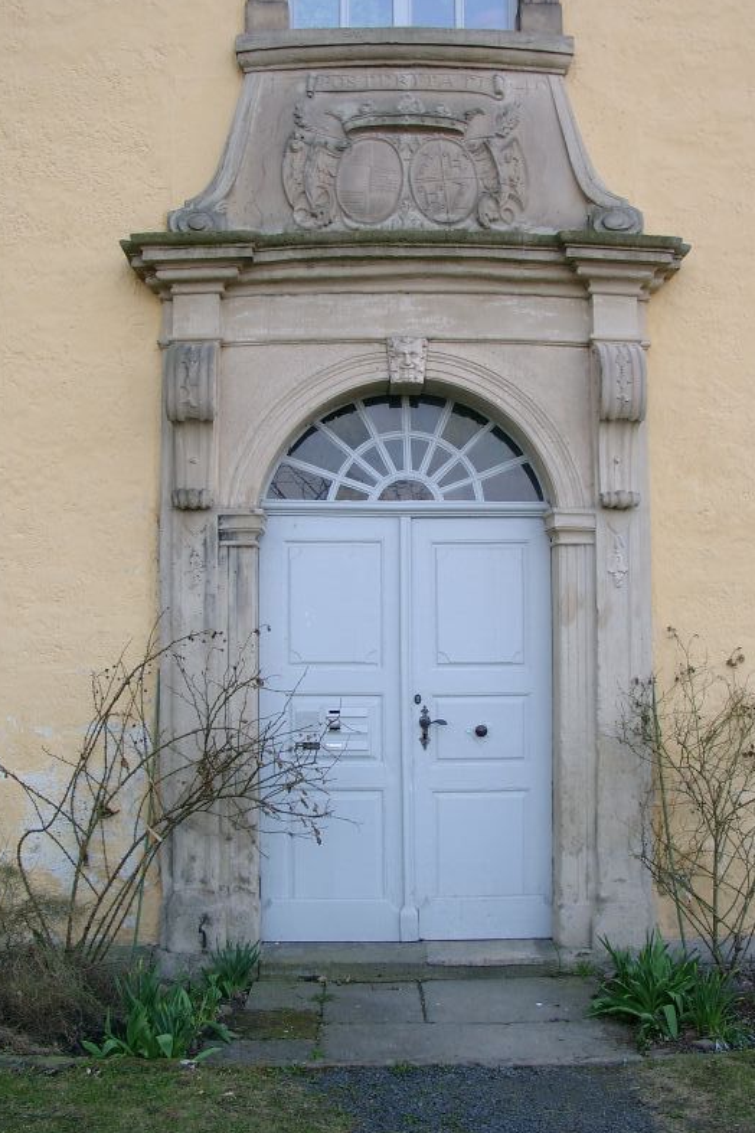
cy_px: 559
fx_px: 1132
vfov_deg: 53.1
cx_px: 415
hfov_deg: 36.8
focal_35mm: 36
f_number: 4
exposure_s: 1/85.2
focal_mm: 7.13
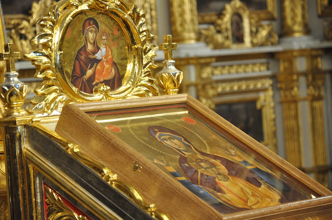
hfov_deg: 13.1
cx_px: 166
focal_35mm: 158
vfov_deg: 8.7
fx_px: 1450
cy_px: 110
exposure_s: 1/20
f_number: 5.6
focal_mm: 105
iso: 2000
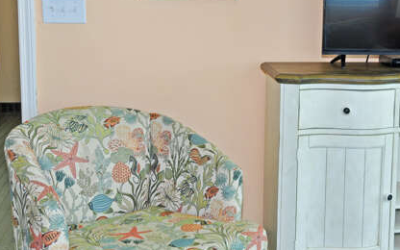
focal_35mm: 62
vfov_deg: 20.9
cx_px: 357
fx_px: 676
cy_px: 77
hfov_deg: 31.5
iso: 200
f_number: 5.6
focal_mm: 22
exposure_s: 1/125
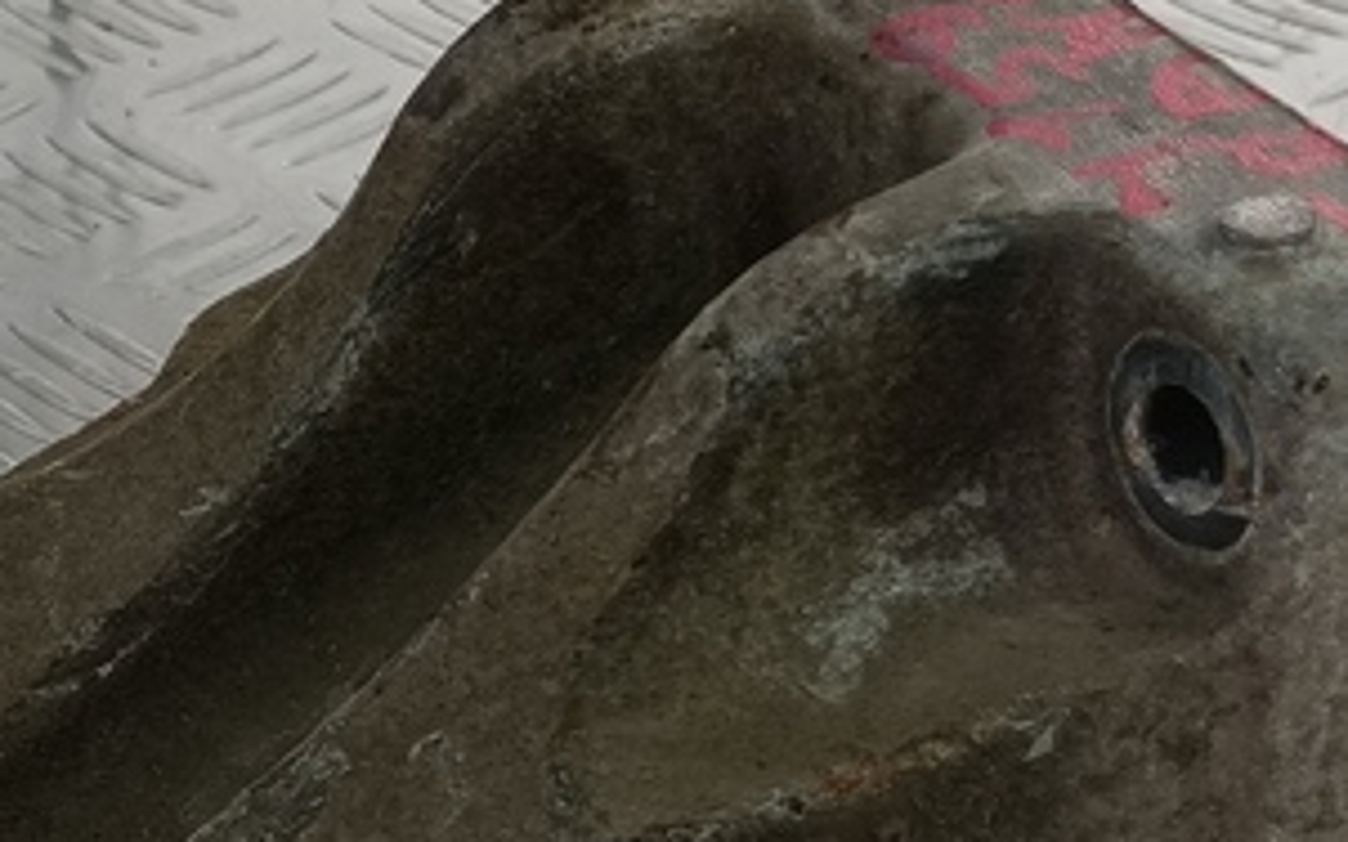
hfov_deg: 24.2
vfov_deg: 15.2
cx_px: 139
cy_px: 1008
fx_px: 3049
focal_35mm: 83
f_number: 1.6
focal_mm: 4.11
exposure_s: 1/100
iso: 114
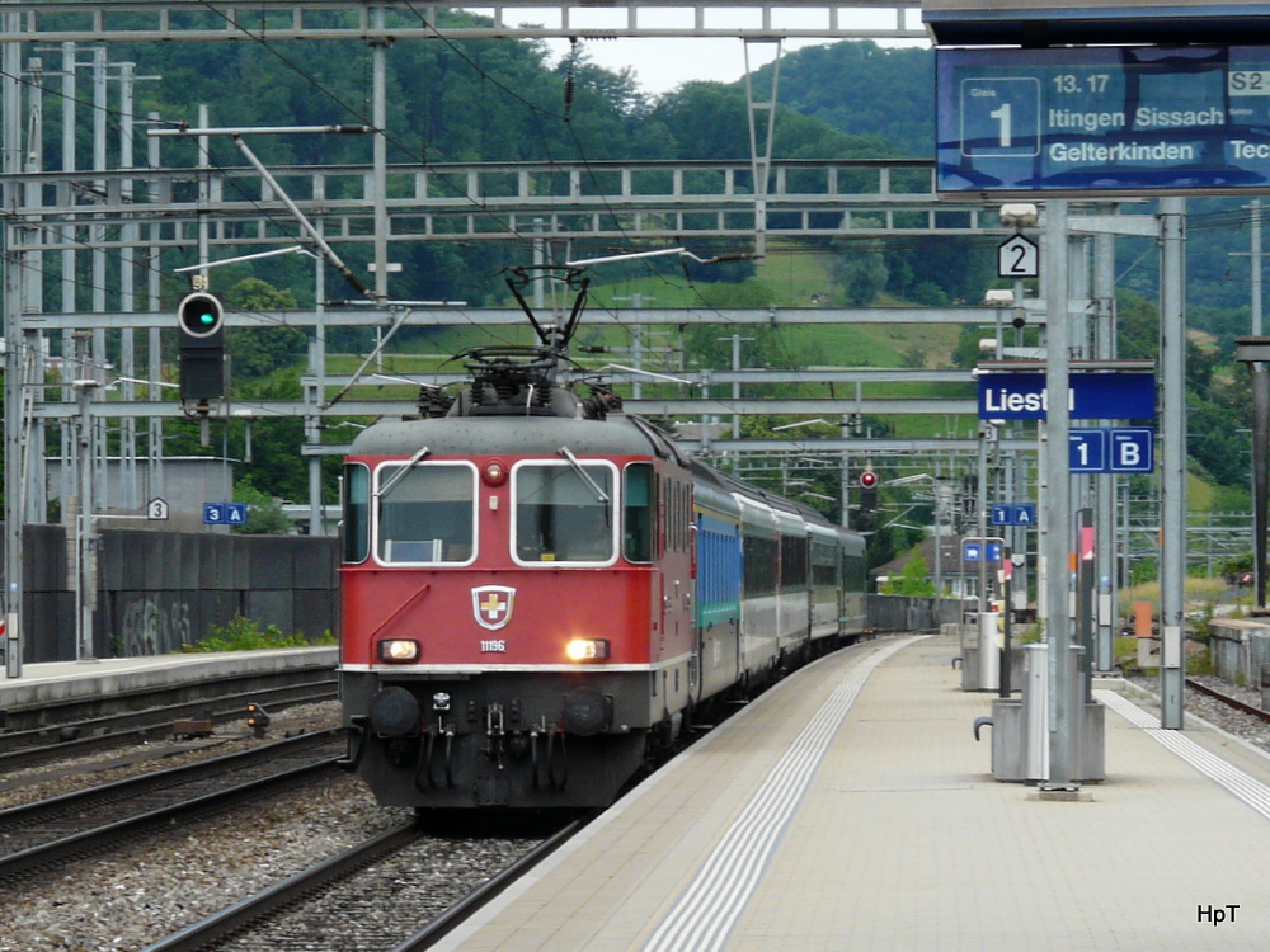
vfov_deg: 12.3
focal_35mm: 120
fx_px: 4403
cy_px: 476
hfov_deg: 16.4
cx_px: 635
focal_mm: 19.7
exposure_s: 1/250
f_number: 5.6
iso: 100
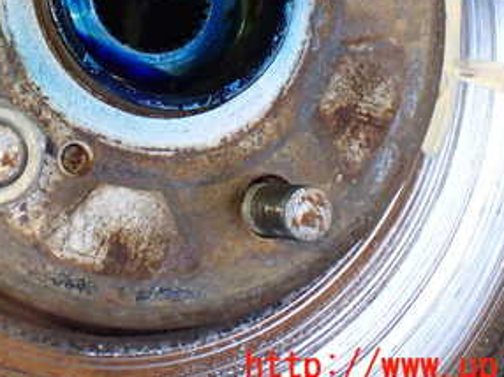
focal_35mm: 63
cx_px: 115
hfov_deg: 30.1
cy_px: -7
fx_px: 916
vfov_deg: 22.3
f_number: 2.3
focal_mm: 5.4
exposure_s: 1/125
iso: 640
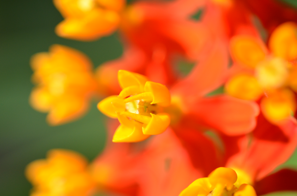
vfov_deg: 22.5
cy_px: 98
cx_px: 148
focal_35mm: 60
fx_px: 494
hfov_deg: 33.5
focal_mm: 40
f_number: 8
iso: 800
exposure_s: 1/1000
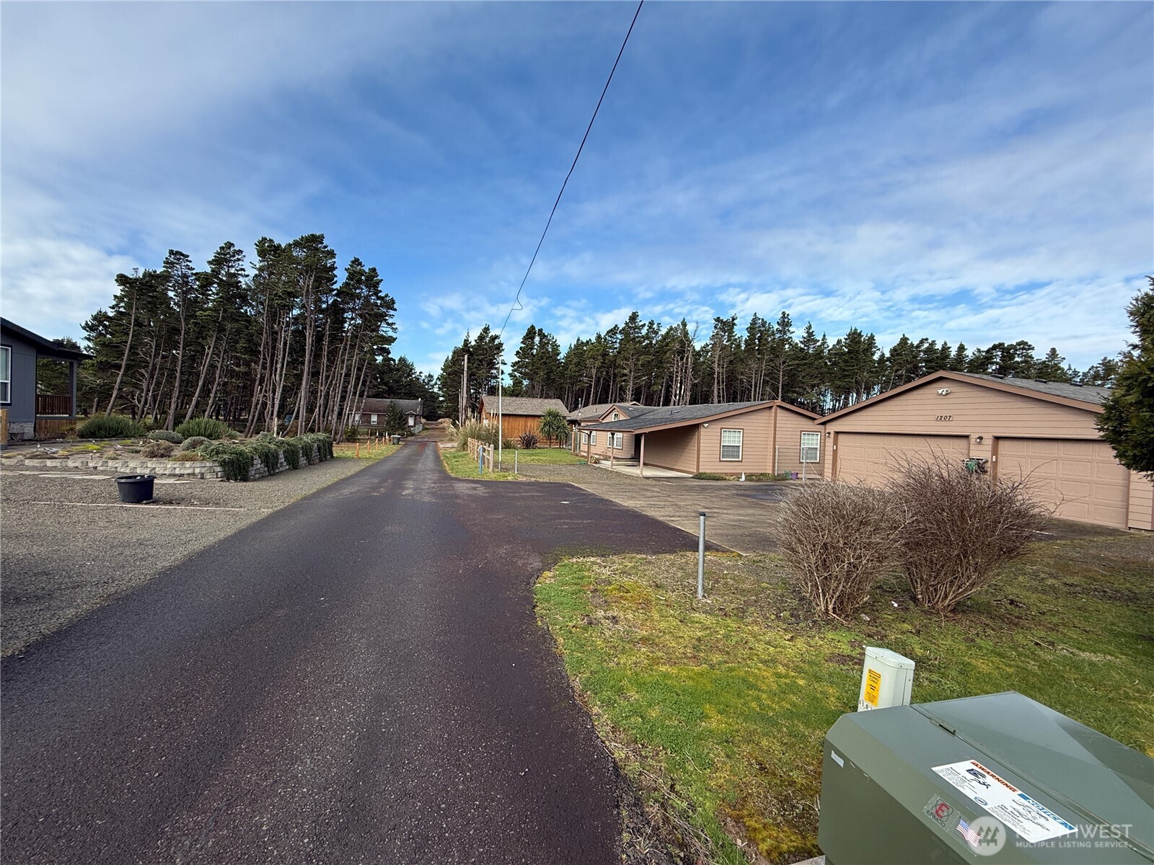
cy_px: 432
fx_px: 467
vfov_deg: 85.7
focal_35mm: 14
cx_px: 577
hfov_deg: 102.1
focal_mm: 2.22
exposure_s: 1/1017
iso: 50
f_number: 2.2
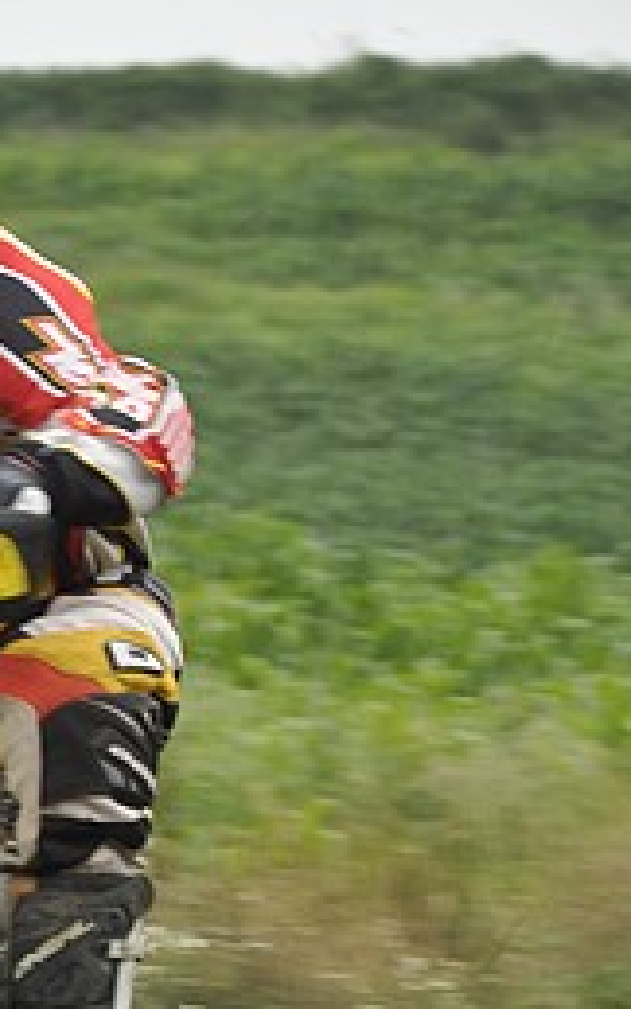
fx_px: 13600
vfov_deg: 4.2
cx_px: -724
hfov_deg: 2.6
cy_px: 808
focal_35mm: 495
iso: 200
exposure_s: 1/100
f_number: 5.6
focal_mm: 105
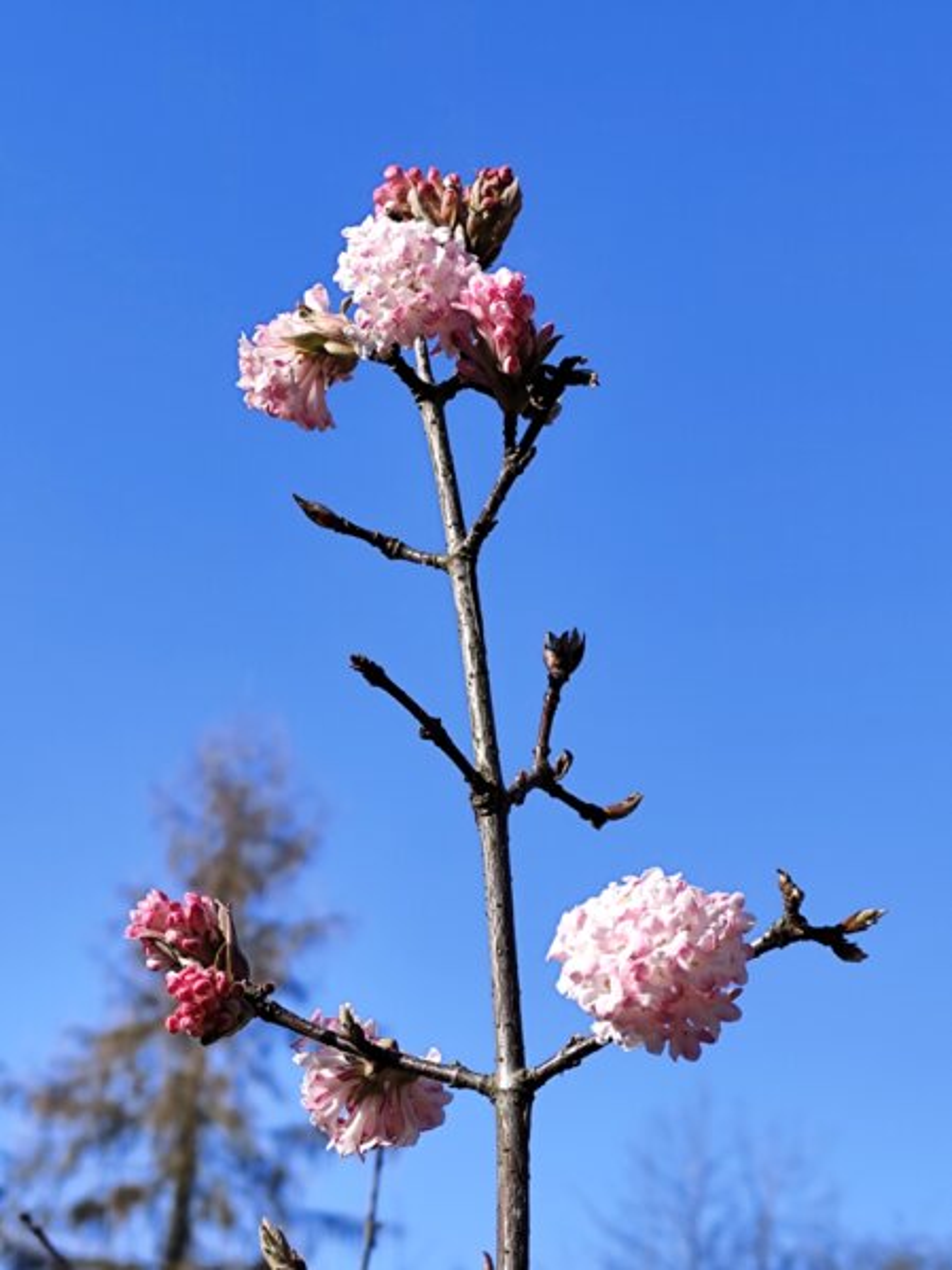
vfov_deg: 27.8
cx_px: 476
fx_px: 2568
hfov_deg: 21.0
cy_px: 635
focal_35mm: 70
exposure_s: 1/490
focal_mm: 6.14
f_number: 1.65
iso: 50
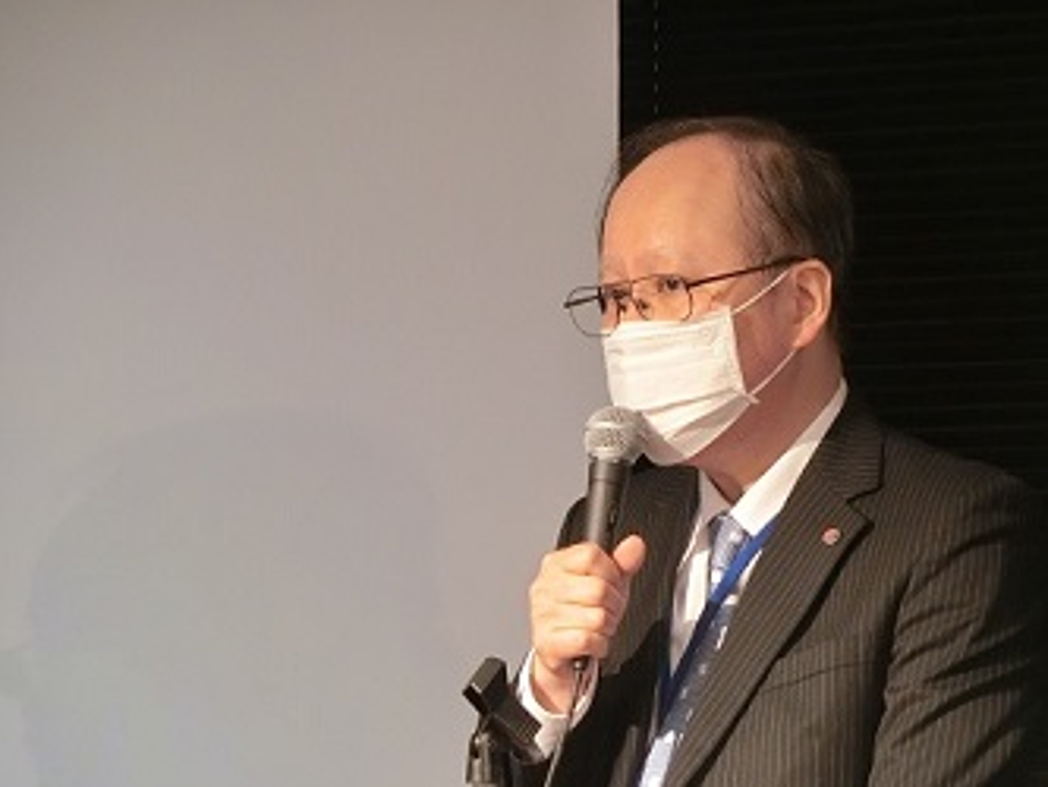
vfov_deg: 4.9
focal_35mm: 303
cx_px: 620
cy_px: 464
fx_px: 9177
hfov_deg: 6.5
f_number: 5.9
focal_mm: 45.4
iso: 500
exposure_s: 1/30
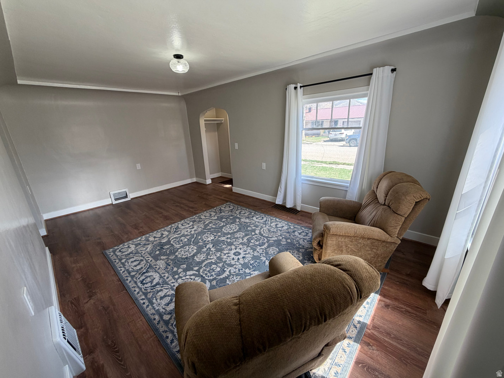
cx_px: 252
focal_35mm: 14
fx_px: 204
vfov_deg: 85.7
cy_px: 189
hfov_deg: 102.1
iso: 80
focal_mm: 2.22
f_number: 2.2
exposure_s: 1/121
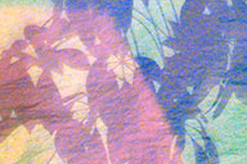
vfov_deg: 11.5
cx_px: 36
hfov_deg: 17.0
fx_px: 816
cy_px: 26
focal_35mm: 119
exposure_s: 1/2
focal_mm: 38
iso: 12800
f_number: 7.1
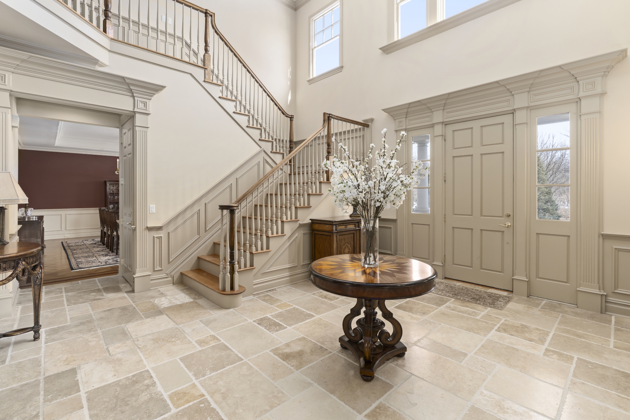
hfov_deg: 96.7
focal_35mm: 16
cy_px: 210
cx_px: 315
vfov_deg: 73.7
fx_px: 280
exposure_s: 1/5
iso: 320
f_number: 8
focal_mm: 16
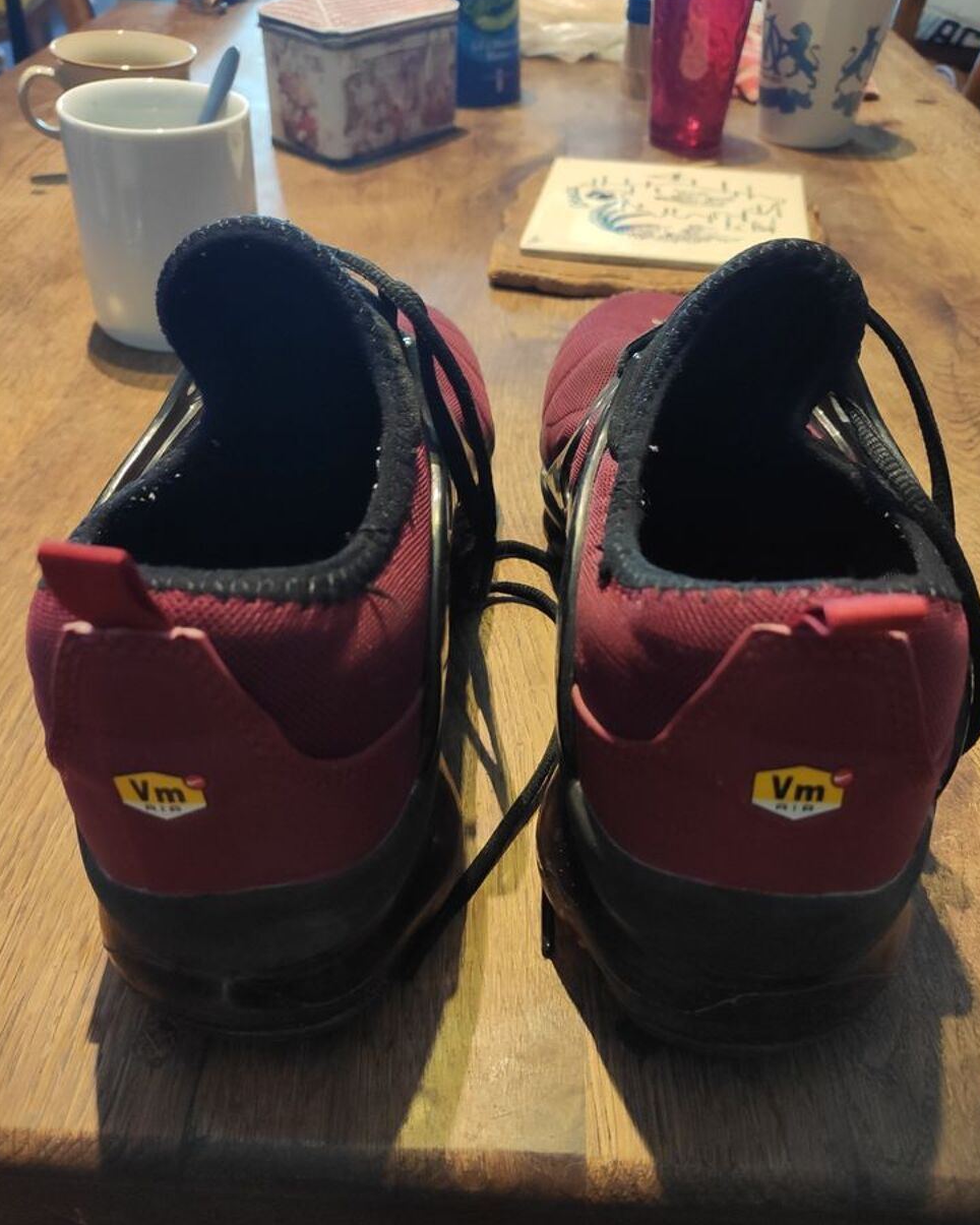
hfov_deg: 53.2
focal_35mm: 27
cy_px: 635
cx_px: 488
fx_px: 979
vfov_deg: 64.0
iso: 801
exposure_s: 1/20
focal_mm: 4.74
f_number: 1.79
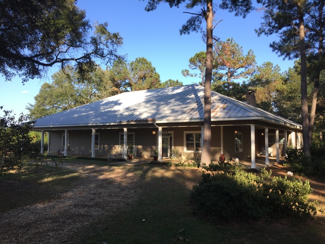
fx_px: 272
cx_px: 162
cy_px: 122
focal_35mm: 29
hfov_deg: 61.7
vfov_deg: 48.2
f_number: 2.2
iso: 32
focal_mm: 4.15
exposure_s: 1/590
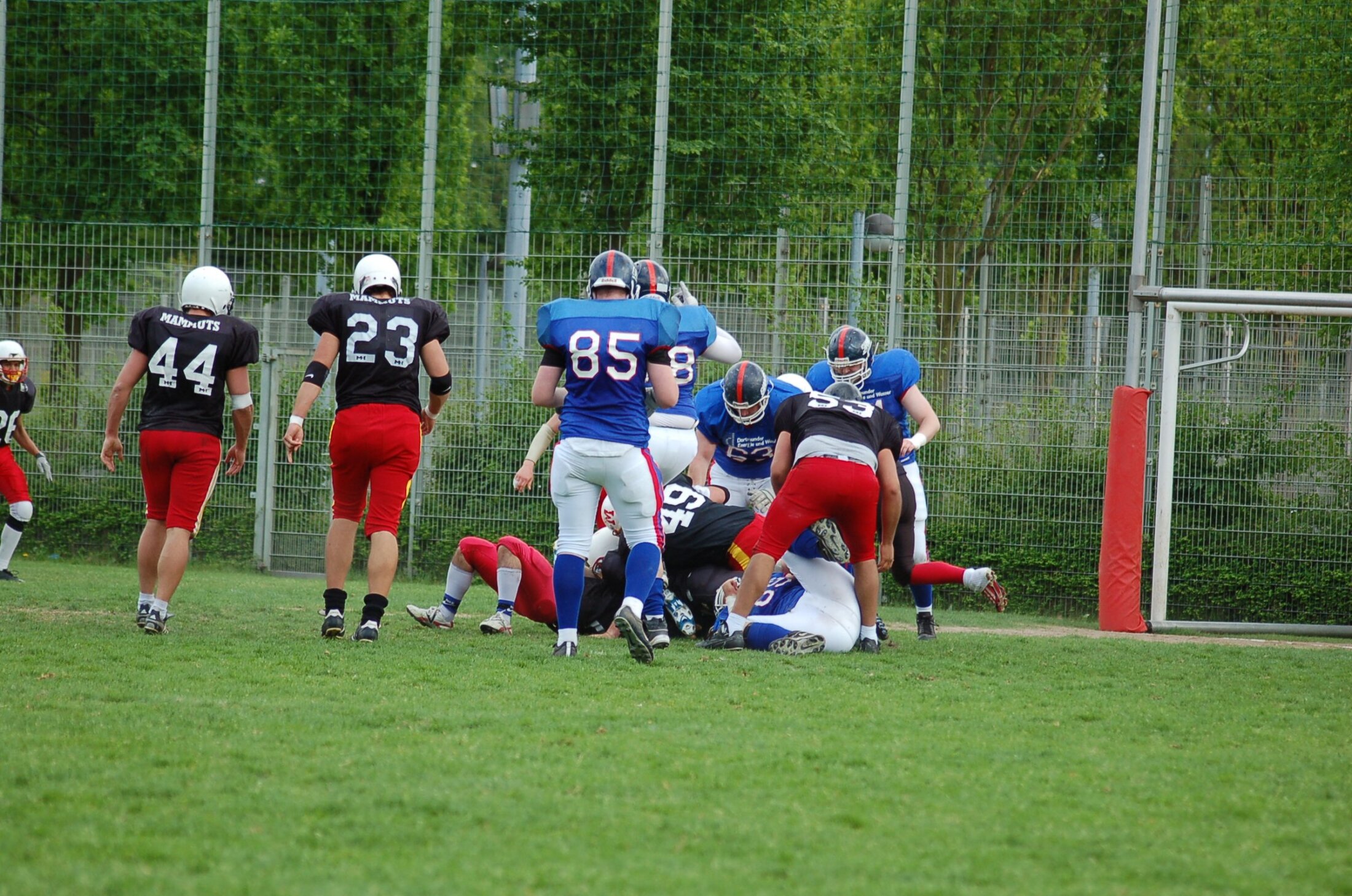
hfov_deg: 11.4
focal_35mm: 180
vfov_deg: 7.6
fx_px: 6747
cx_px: 676
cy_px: 448
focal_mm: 120
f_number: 4.2
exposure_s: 1/800
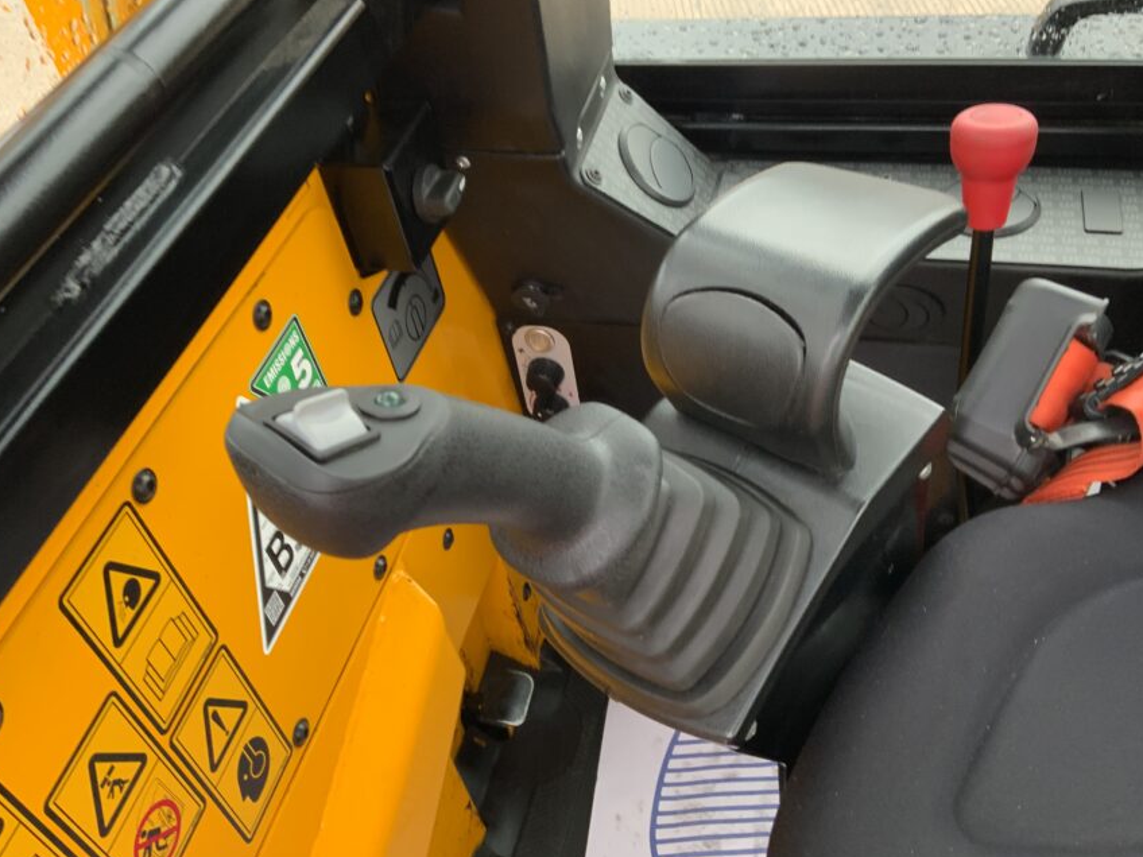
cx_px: 586
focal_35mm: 35
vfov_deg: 40.7
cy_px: 443
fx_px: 1156
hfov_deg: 52.6
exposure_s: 1/60
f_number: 1.8
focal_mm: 3
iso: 80
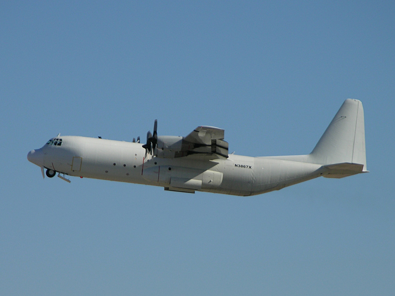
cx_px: 198
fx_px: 3195
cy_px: 148
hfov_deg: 7.1
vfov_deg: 5.3
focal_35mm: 280
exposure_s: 1/847
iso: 50
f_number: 4.2
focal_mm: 71.2
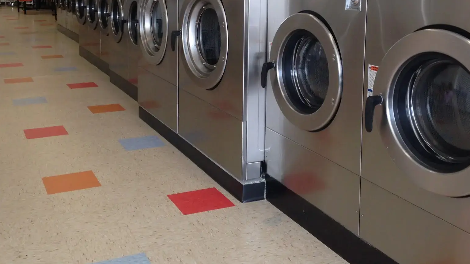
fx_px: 598
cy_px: 44
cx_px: 244
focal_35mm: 48
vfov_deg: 24.4
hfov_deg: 42.9
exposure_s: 1/120
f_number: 2.4
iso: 80
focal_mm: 4.12
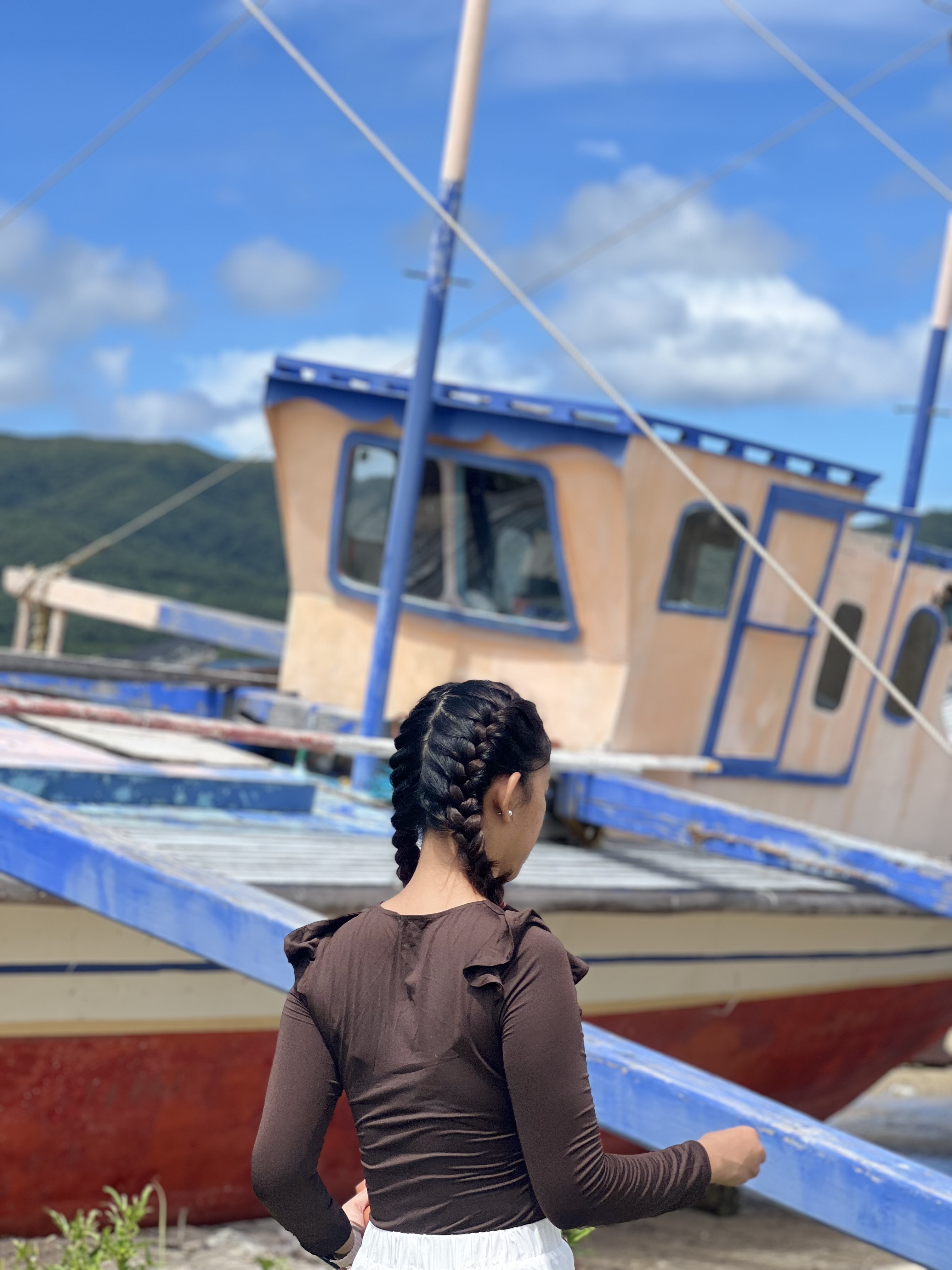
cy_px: 635
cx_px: 476
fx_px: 2824
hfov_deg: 19.1
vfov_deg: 25.3
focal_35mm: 77
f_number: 2.8
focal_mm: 9
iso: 32
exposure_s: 1/867
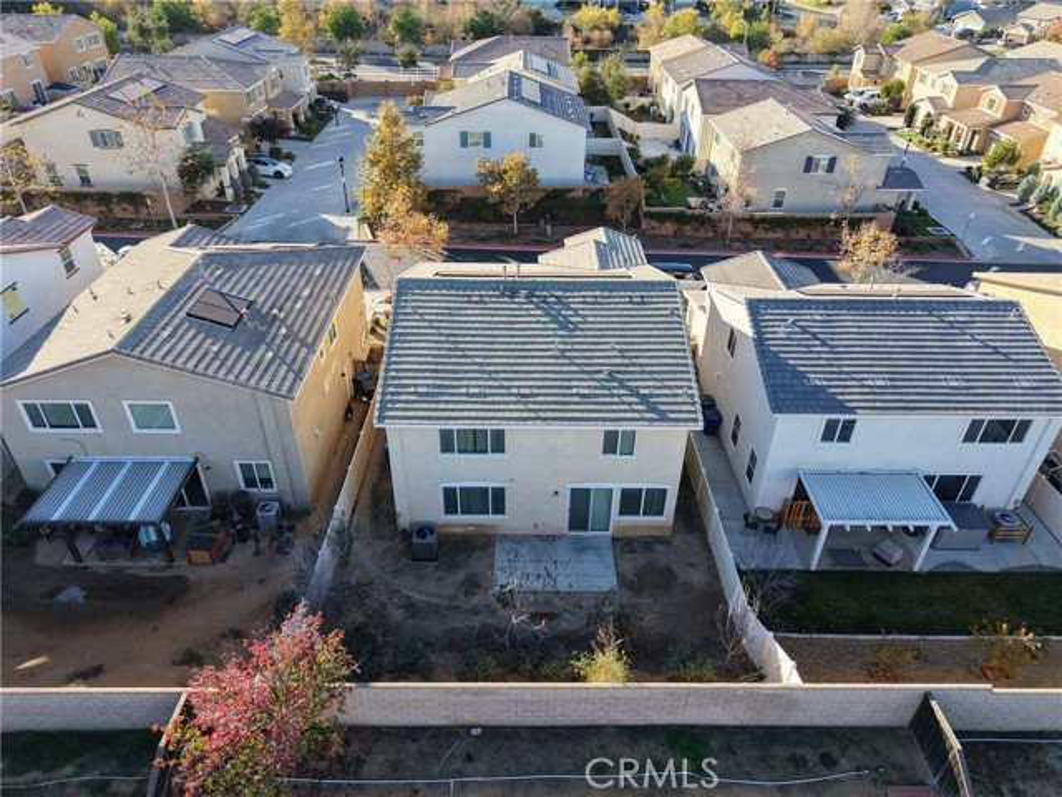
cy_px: 398
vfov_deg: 56.8
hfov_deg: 71.6
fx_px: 736
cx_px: 531
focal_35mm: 24
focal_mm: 8.67
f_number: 1.8
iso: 100
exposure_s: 1/500
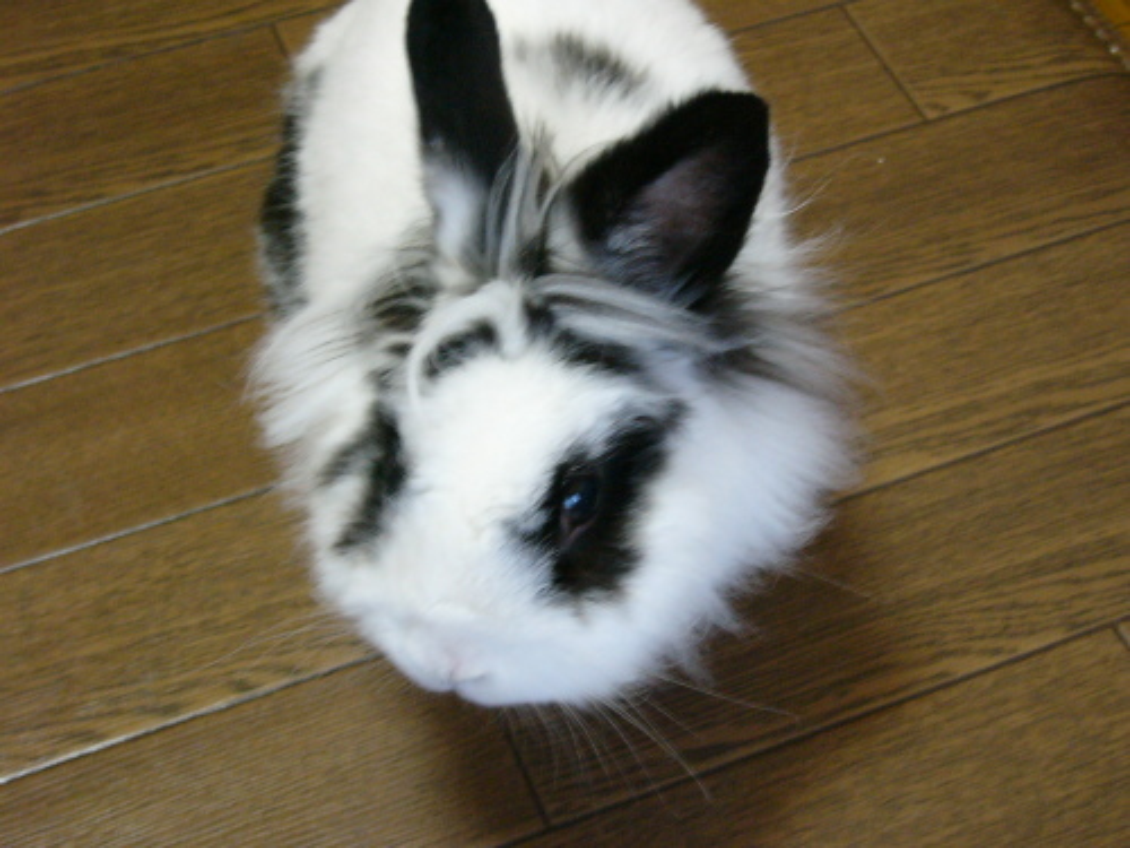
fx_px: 1959
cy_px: 424
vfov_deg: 24.4
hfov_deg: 32.2
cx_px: 565
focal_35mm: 60
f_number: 3.7
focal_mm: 10
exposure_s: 1/8
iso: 200
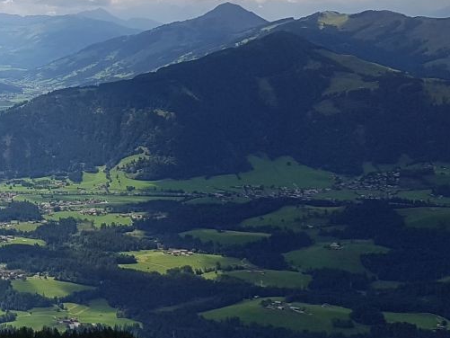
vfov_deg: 17.6
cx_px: -138
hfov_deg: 21.3
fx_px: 1079
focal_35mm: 83
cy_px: 57
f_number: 1.7
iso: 50
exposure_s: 1/2904
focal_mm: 4.2
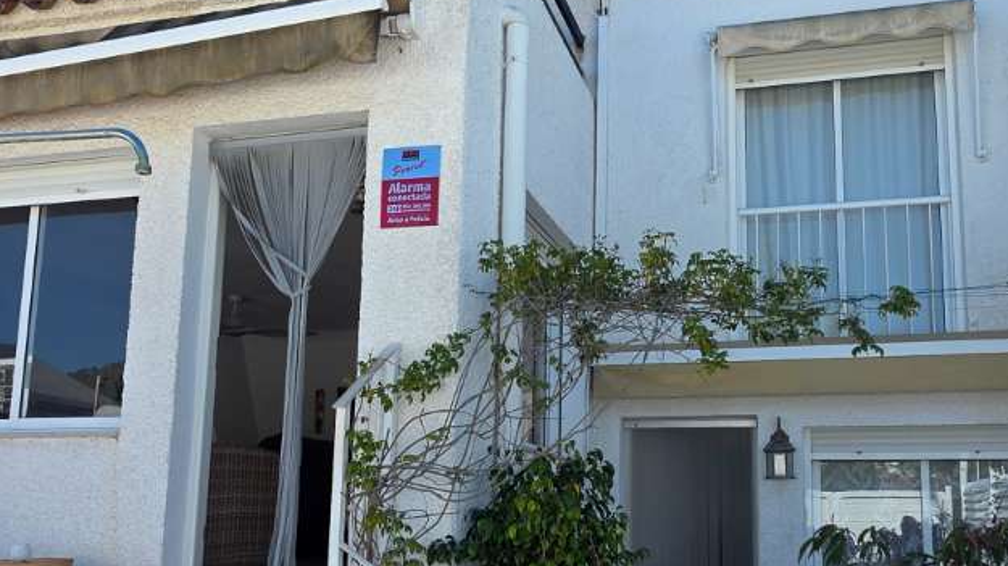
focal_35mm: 34
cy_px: 393
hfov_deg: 57.8
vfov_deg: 34.2
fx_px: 908
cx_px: 577
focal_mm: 2.2
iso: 40
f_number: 1.9
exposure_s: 1/1061
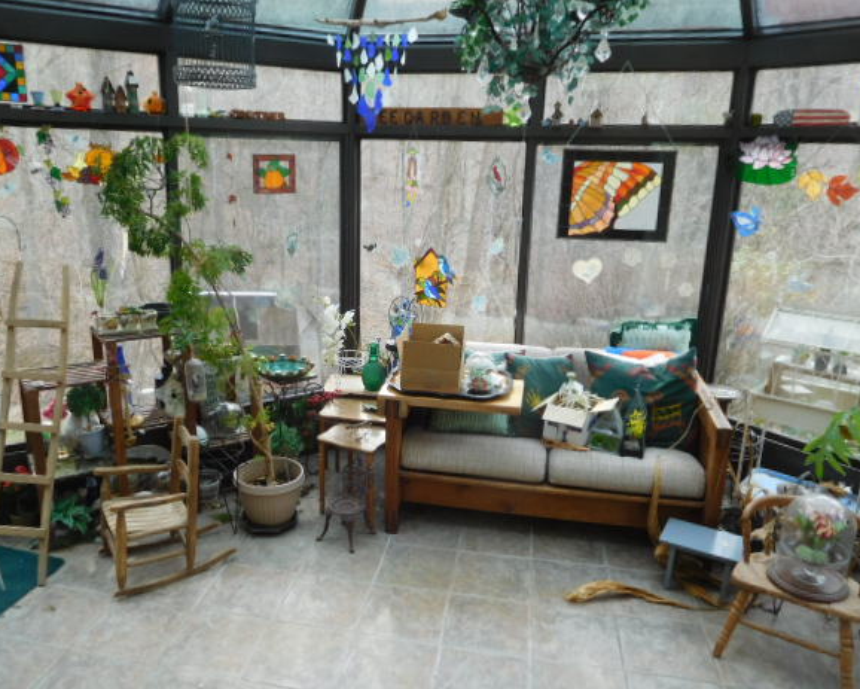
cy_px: 344
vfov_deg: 53.2
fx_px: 688
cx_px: 396
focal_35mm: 27
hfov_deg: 64.0
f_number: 3.4
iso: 125
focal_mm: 4.5
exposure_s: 1/50
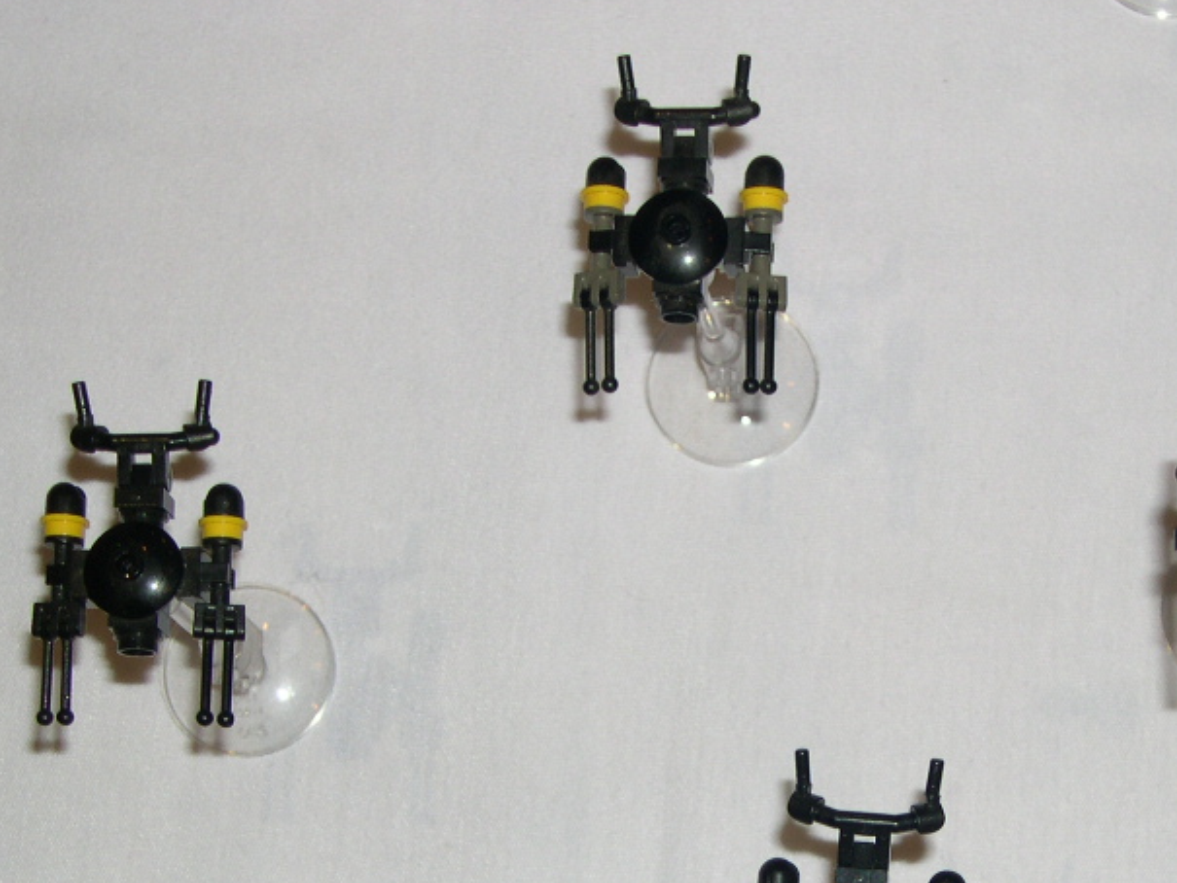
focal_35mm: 88
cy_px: 735
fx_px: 2993
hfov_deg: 22.1
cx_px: 864
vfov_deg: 16.6
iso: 100
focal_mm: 11.1
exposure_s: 1/60
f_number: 3.2
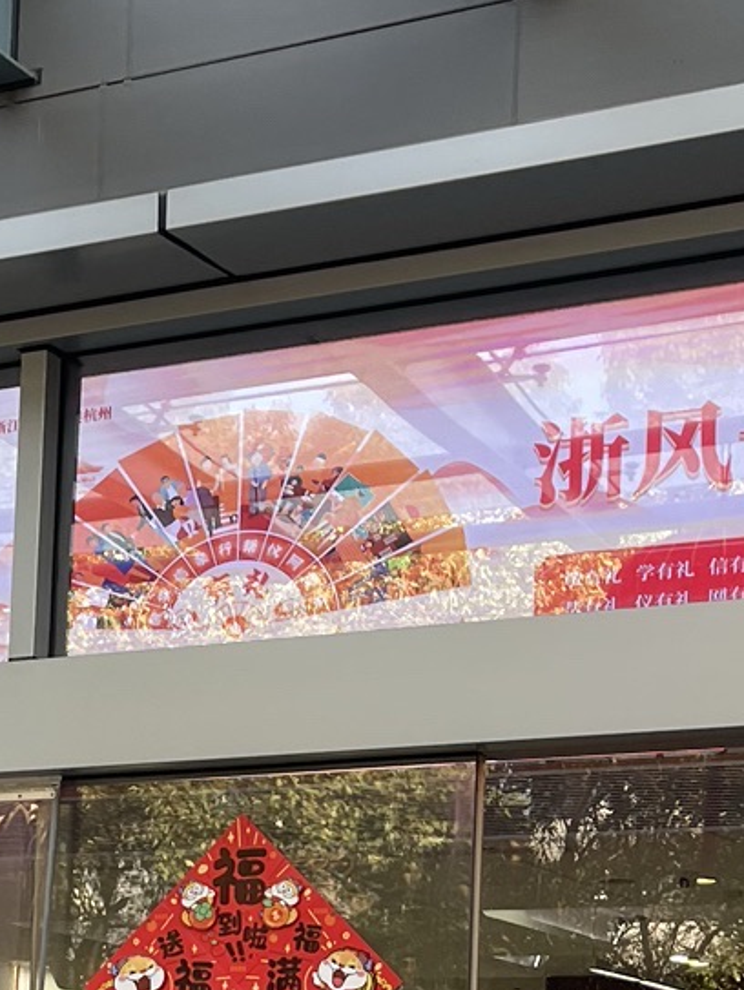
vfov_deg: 20.4
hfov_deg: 15.6
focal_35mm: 92
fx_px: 2633
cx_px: -120
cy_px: 1076
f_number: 1.6
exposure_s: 1/121
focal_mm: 5.1
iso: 40
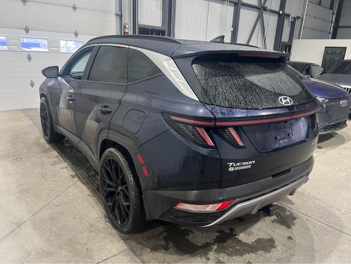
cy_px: 132
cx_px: 176
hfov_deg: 67.3
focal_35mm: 26
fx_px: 264
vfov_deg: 53.1
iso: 160
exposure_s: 1/60
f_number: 1.5
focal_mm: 5.7
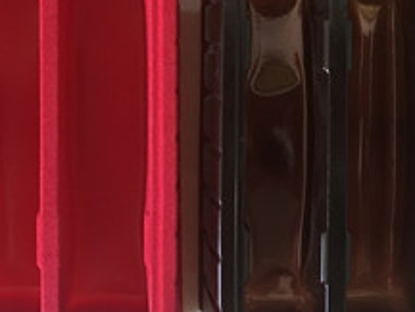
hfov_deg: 28.7
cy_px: 45
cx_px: 131
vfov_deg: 21.5
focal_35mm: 67
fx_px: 803
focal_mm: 4.15
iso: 125
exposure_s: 1/33
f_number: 2.2
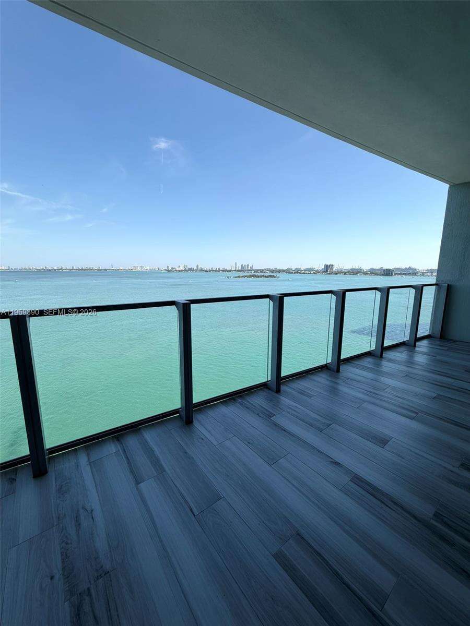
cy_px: 313
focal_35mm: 14
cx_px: 235
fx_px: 253
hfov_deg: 85.7
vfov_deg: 102.1
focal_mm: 2.22
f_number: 2.2
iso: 50
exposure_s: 1/502
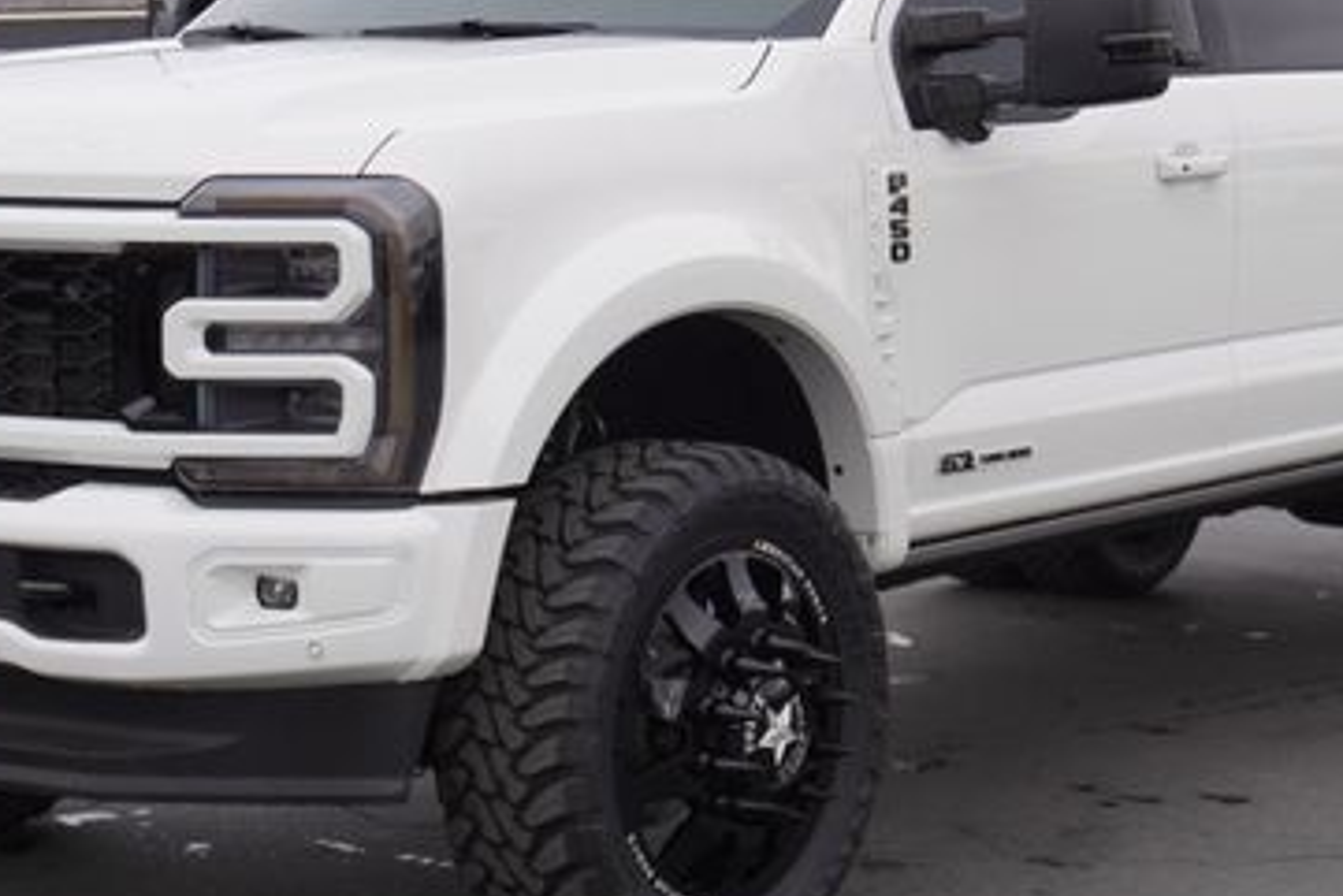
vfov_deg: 15.6
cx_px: 722
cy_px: 439
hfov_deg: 23.1
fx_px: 3280
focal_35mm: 88
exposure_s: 1/80
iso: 100
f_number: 5.6
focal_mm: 33
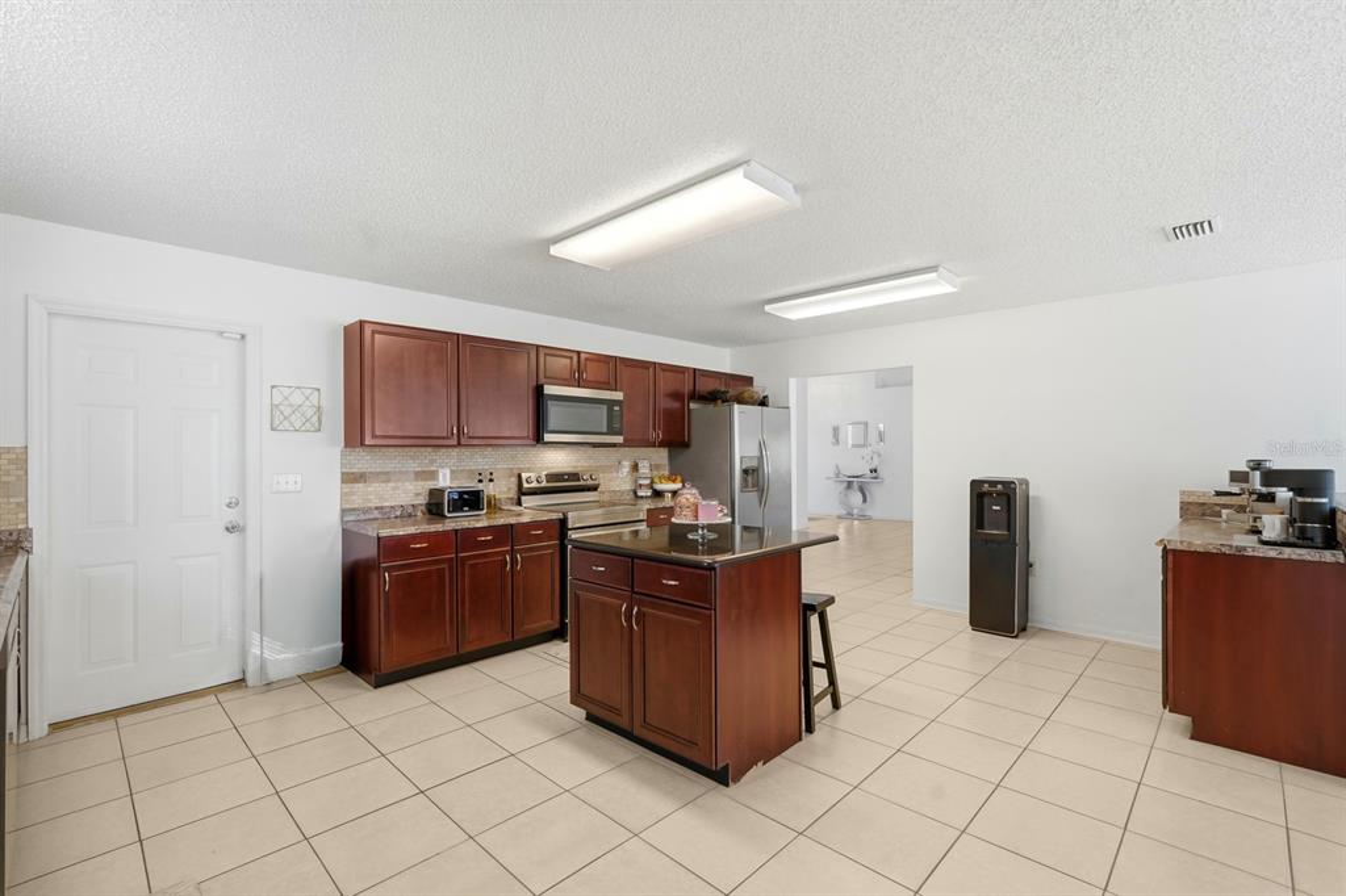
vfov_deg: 72.0
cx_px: 673
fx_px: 617
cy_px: 448
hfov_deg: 95.0
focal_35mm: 16
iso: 2500
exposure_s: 1/1250
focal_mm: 16.5
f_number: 8
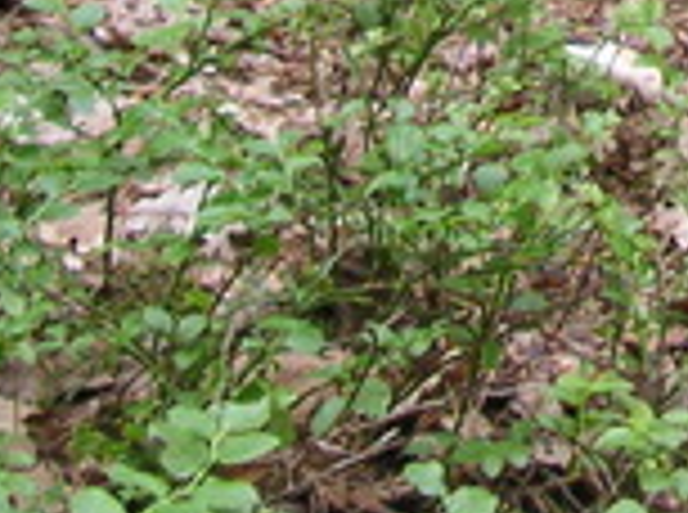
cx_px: 1133
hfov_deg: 9.8
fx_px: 3847
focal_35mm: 194
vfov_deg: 7.3
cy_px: -612
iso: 80
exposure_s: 1/45
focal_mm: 6.1
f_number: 2.8
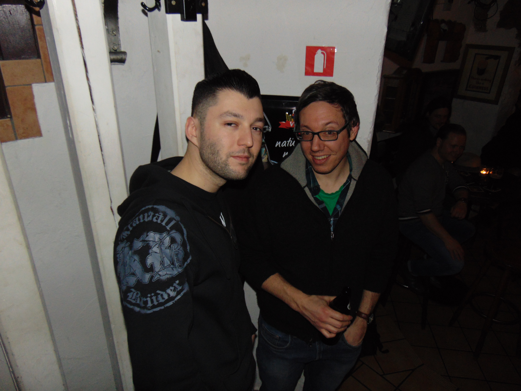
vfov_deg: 54.9
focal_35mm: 25
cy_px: 196
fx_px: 376
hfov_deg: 69.4
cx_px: 260
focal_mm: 4.5
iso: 200
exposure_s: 1/30
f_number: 3
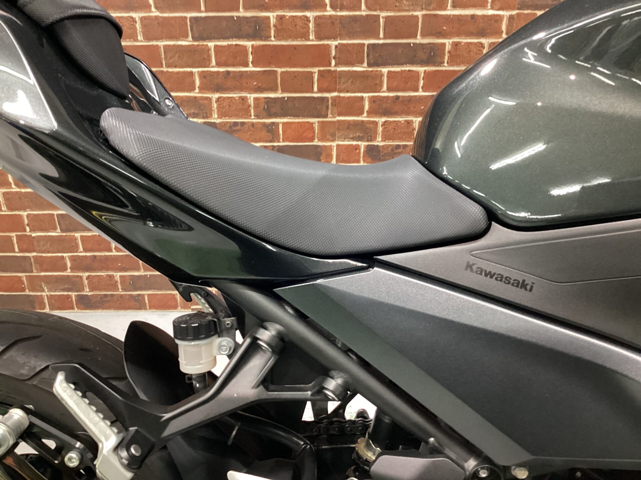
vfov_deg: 45.4
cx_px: 320
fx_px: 574
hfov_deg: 58.4
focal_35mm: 31
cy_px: 240
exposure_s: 1/30
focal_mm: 3.3
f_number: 2.4
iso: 320
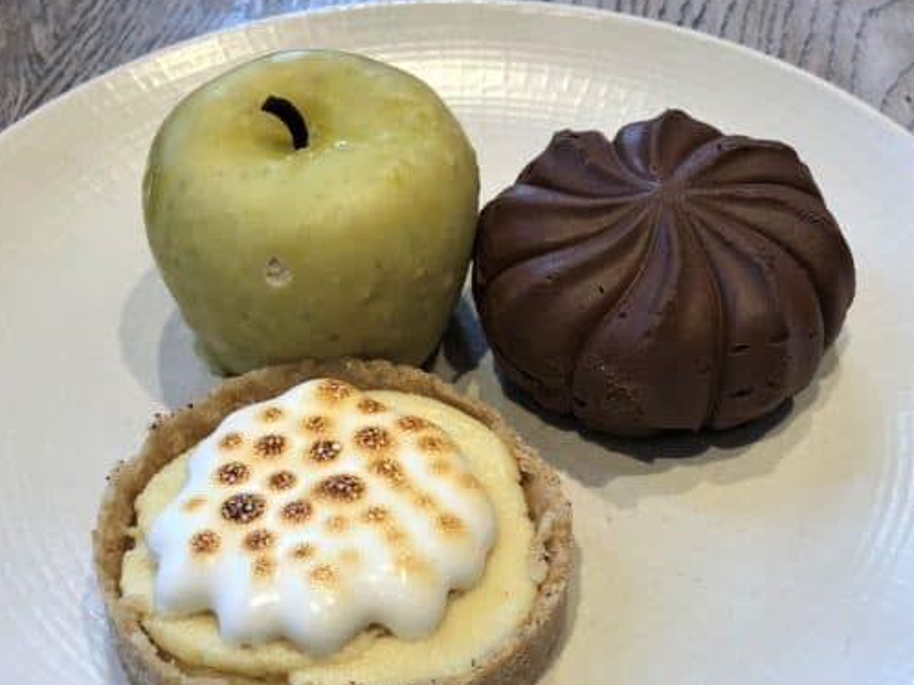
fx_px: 1188
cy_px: 496
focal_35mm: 45
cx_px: 457
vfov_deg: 31.7
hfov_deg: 42.1
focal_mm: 3.99
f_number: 1.8
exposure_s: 1/99
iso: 32
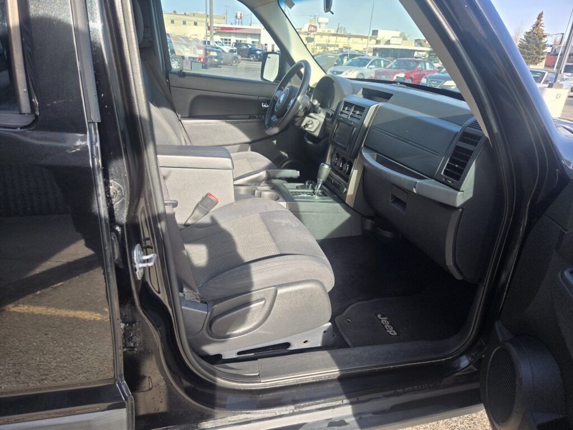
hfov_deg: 73.9
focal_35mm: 23
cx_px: 286
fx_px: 381
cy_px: 215
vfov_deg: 58.9
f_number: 1.8
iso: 80
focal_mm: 5.4
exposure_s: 1/976
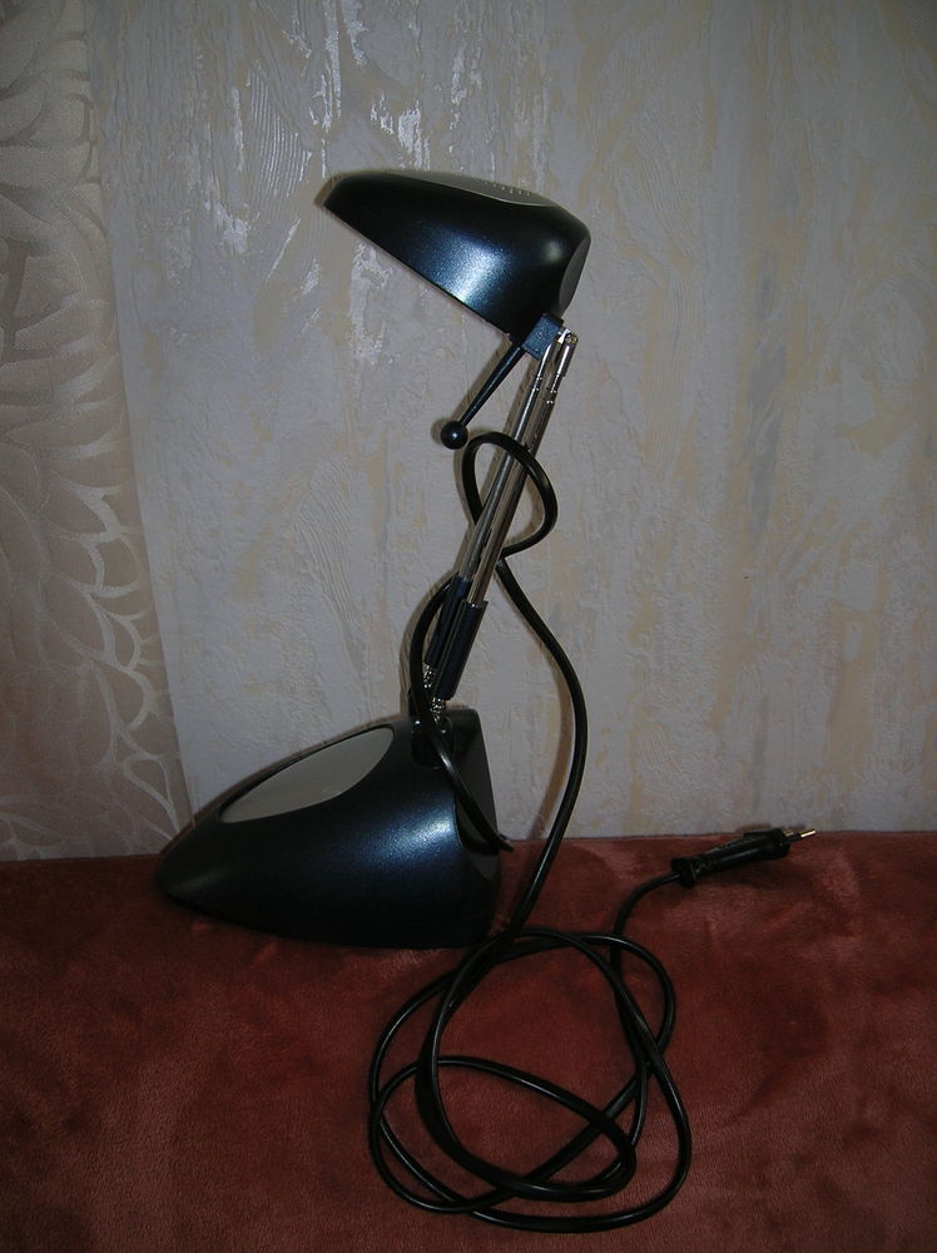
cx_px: 468
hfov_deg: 41.7
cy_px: 626
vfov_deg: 54.0
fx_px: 1229
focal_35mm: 34
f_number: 2.9
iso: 50
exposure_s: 1/60.1
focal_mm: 5.7
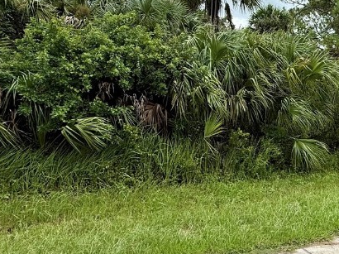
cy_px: 83
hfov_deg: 47.3
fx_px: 343
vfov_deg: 40.1
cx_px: 306
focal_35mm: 35
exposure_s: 1/607
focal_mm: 2.22
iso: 64
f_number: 2.2
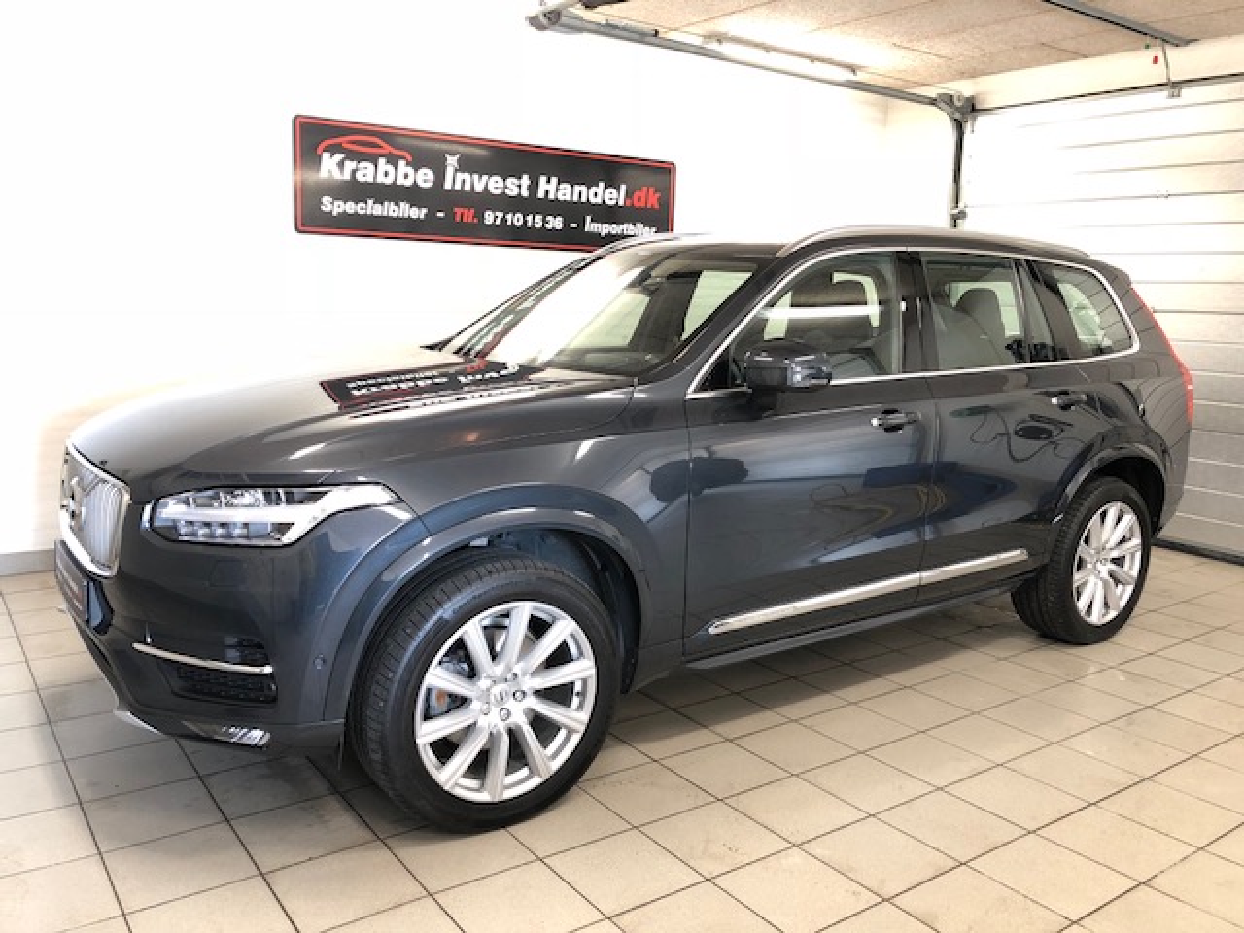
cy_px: 466
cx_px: 622
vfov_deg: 49.7
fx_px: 1006
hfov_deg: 63.4
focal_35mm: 28
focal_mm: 3.99
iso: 80
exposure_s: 1/17
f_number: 1.8
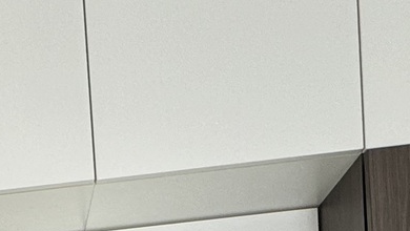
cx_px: -59
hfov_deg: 24.4
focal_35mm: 80
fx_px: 870
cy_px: 655
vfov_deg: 11.0
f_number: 2.2
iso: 64
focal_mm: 2.22
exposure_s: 1/99
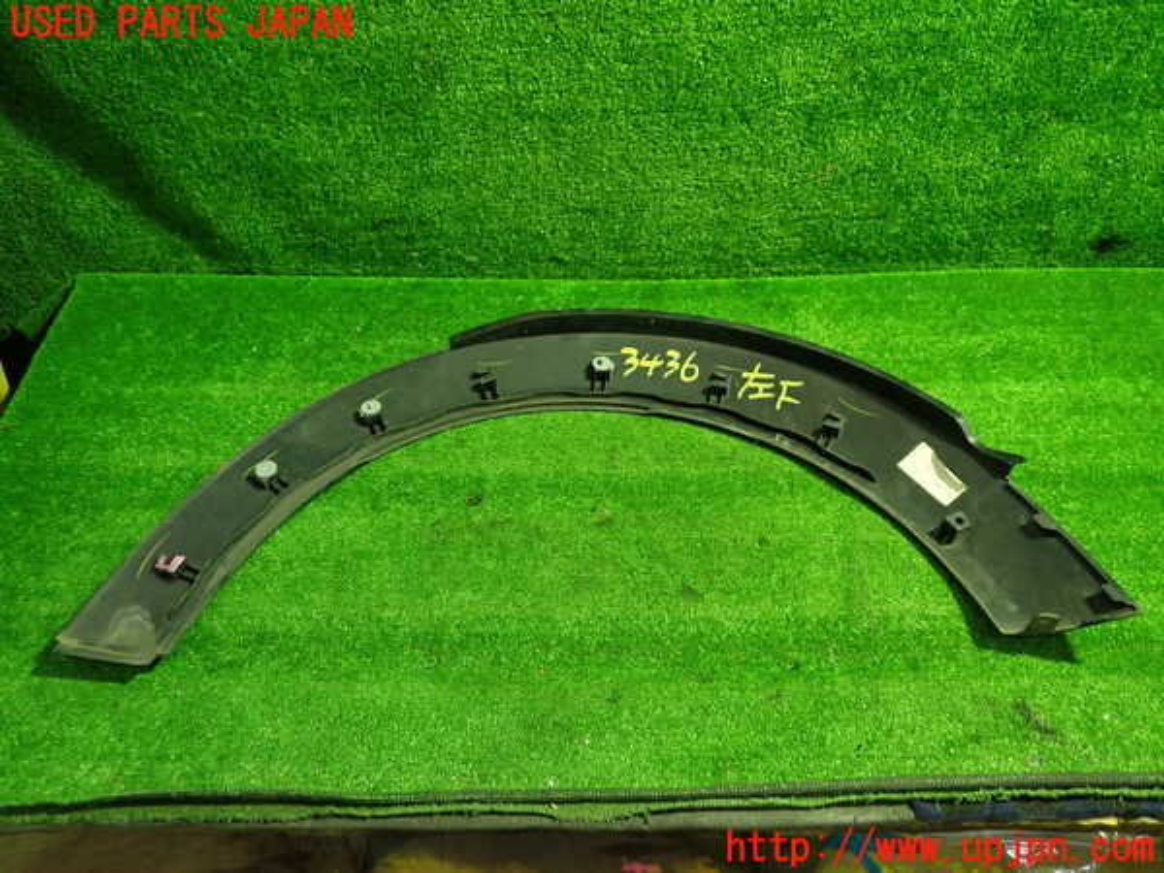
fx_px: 1009
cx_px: 582
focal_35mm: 30
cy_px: 436
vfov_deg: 46.8
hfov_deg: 60.0
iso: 400
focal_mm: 5.4
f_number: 2.3
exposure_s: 1/30
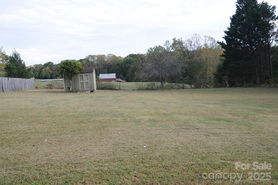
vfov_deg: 48.7
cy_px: 92
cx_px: 137
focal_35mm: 27
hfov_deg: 68.3
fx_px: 205
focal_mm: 17
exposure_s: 1/250
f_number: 5
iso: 200
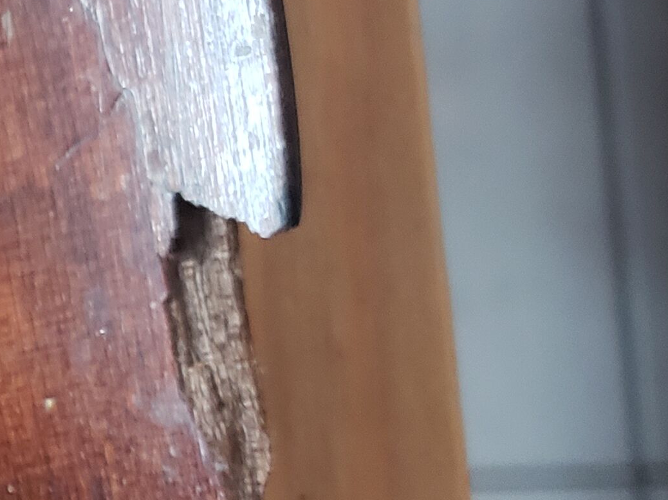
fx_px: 1949
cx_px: -622
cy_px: 541
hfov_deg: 15.8
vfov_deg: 14.3
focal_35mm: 101
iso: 250
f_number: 1.5
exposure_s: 1/15
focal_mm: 4.3
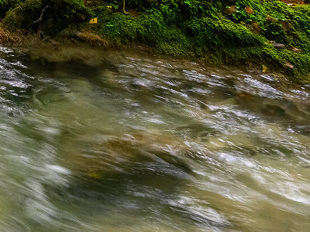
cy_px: -203
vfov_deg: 12.9
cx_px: -339
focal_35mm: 103
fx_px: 922
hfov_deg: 15.0
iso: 800
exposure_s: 1/13
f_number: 8
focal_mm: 24
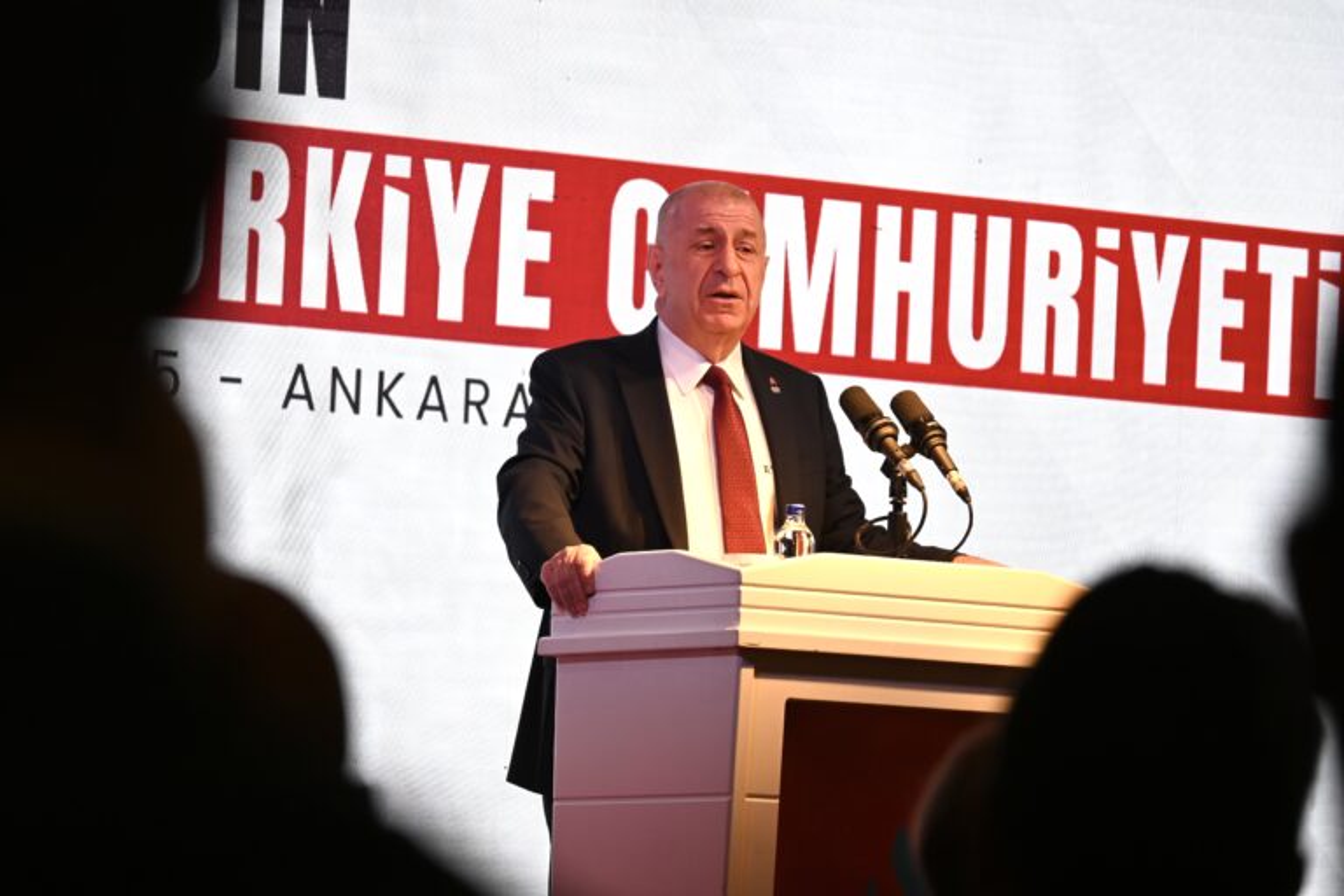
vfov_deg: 5.6
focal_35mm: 248
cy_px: 448
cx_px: 672
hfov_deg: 8.3
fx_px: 9239
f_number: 5.6
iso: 400
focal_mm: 165
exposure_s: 1/250
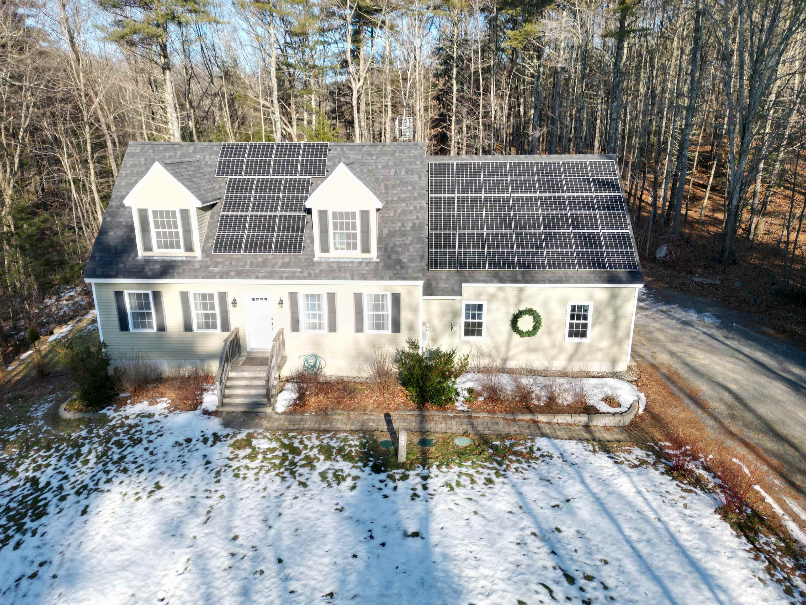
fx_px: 559
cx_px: 403
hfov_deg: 71.6
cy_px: 302
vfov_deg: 56.8
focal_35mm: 24
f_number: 1.7
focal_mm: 6.72
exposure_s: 1/2000
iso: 200
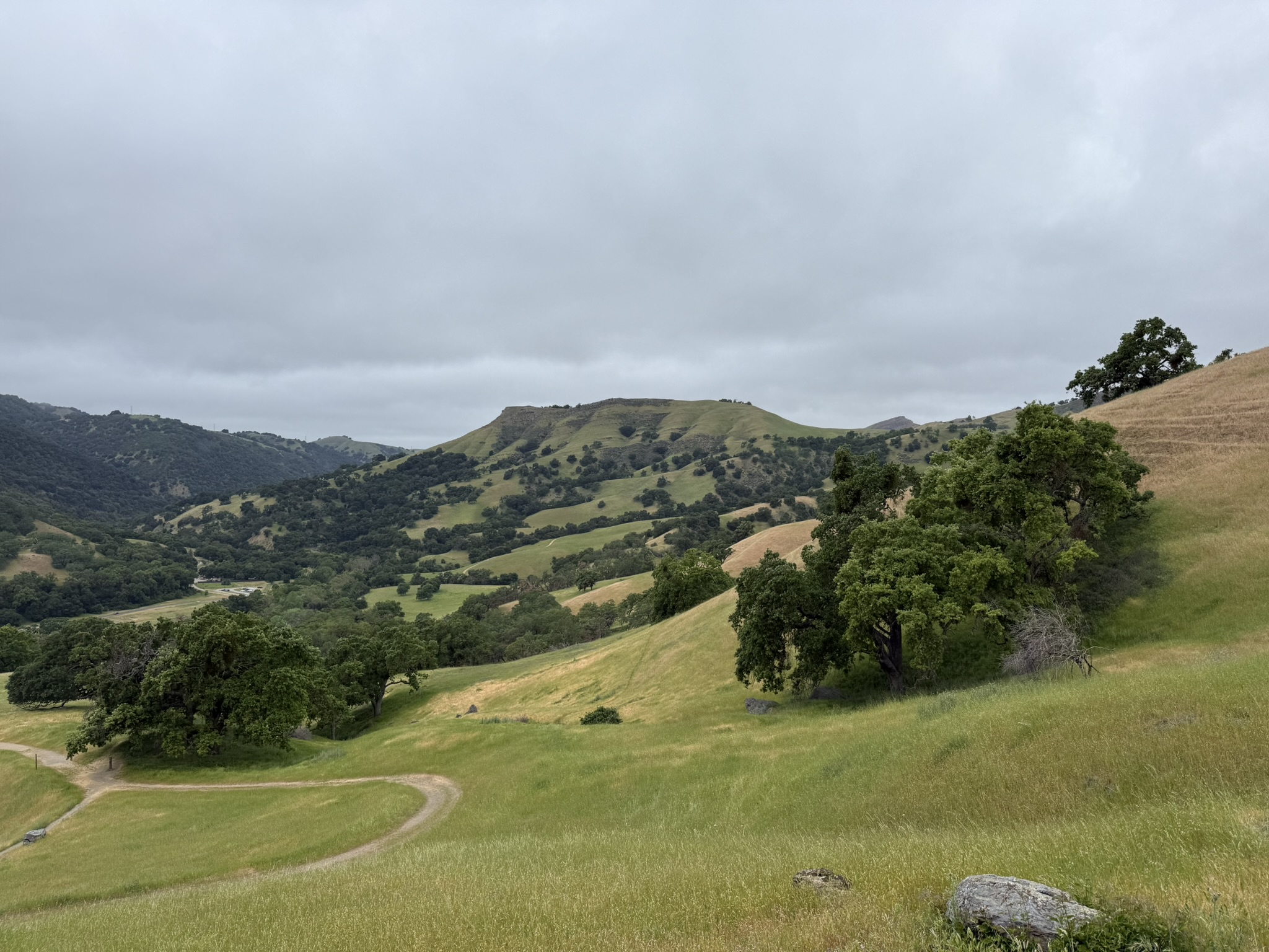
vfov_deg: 56.8
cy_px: 476
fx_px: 880
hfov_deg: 71.6
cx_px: 634
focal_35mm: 24
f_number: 1.78
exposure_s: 1/2445
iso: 80
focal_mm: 6.76
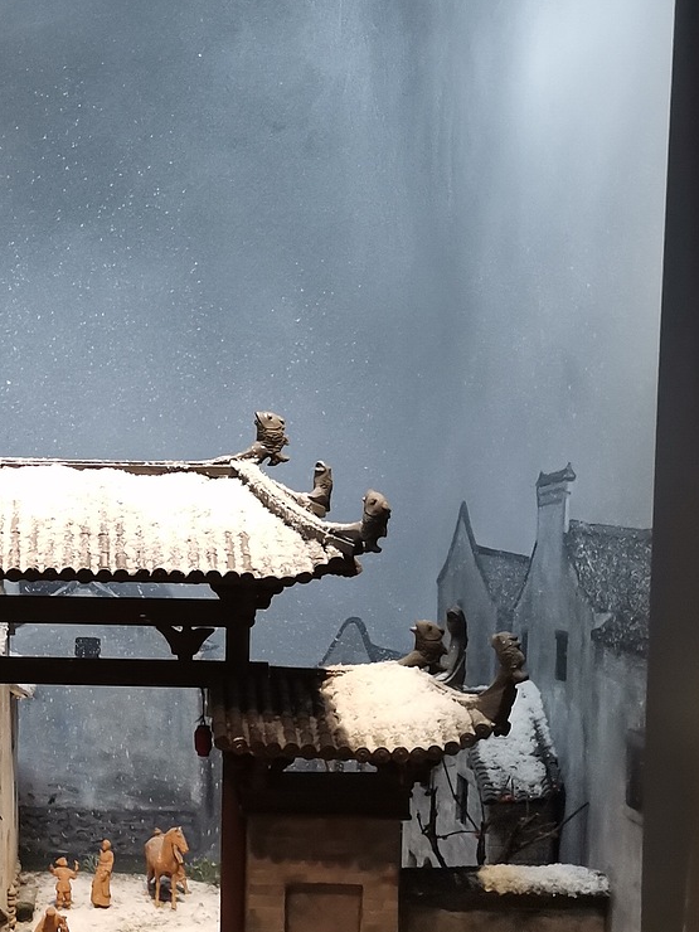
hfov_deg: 23.4
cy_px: 535
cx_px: -5
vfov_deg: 32.1
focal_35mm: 60
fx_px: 1615
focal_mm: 4.75
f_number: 1.8
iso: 640
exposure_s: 1/33.3
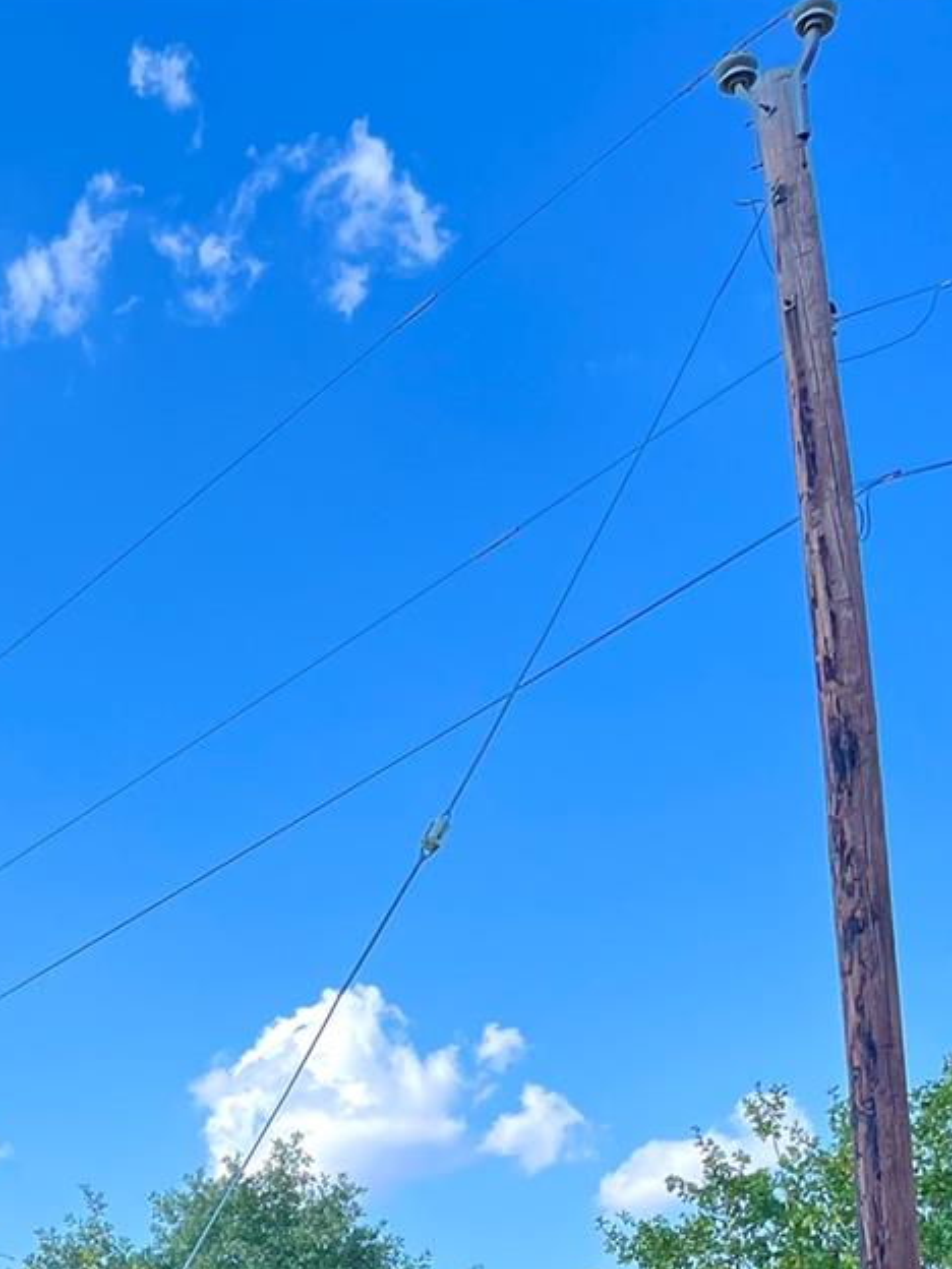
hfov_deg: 21.8
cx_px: -83
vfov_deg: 26.6
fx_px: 2347
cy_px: 1548
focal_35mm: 64
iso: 50
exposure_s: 1/661
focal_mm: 5.1
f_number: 1.6
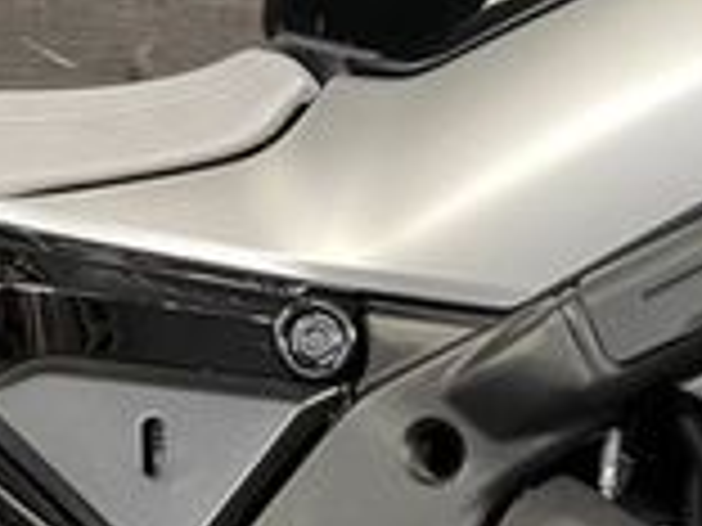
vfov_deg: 13.0
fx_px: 2170
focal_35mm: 107
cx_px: 909
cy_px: 823
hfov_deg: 17.3
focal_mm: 4.2
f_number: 1.6
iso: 500
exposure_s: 1/50
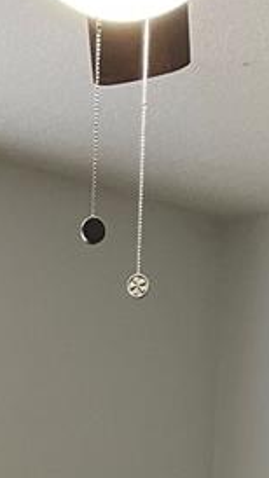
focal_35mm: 124
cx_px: 79
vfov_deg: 14.6
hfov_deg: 9.8
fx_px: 1573
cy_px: 926
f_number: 1.6
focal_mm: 5.1
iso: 125
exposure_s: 1/60
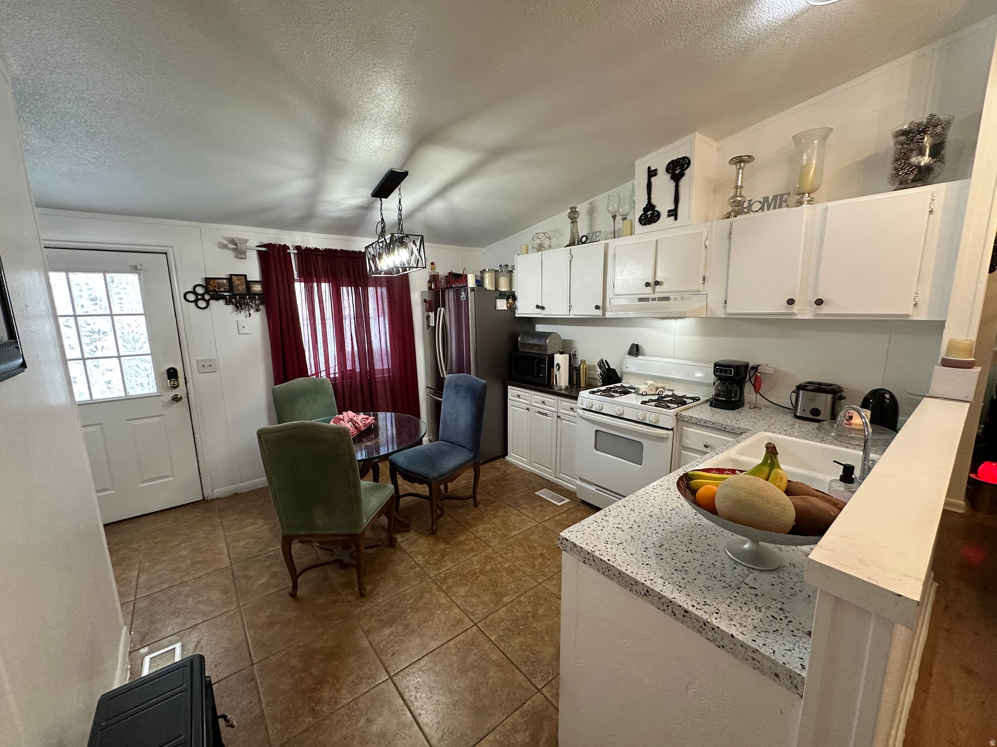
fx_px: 403
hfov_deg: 102.1
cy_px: 374
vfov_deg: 85.7
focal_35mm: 14
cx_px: 498
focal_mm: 2.22
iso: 250
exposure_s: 1/120
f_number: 2.2
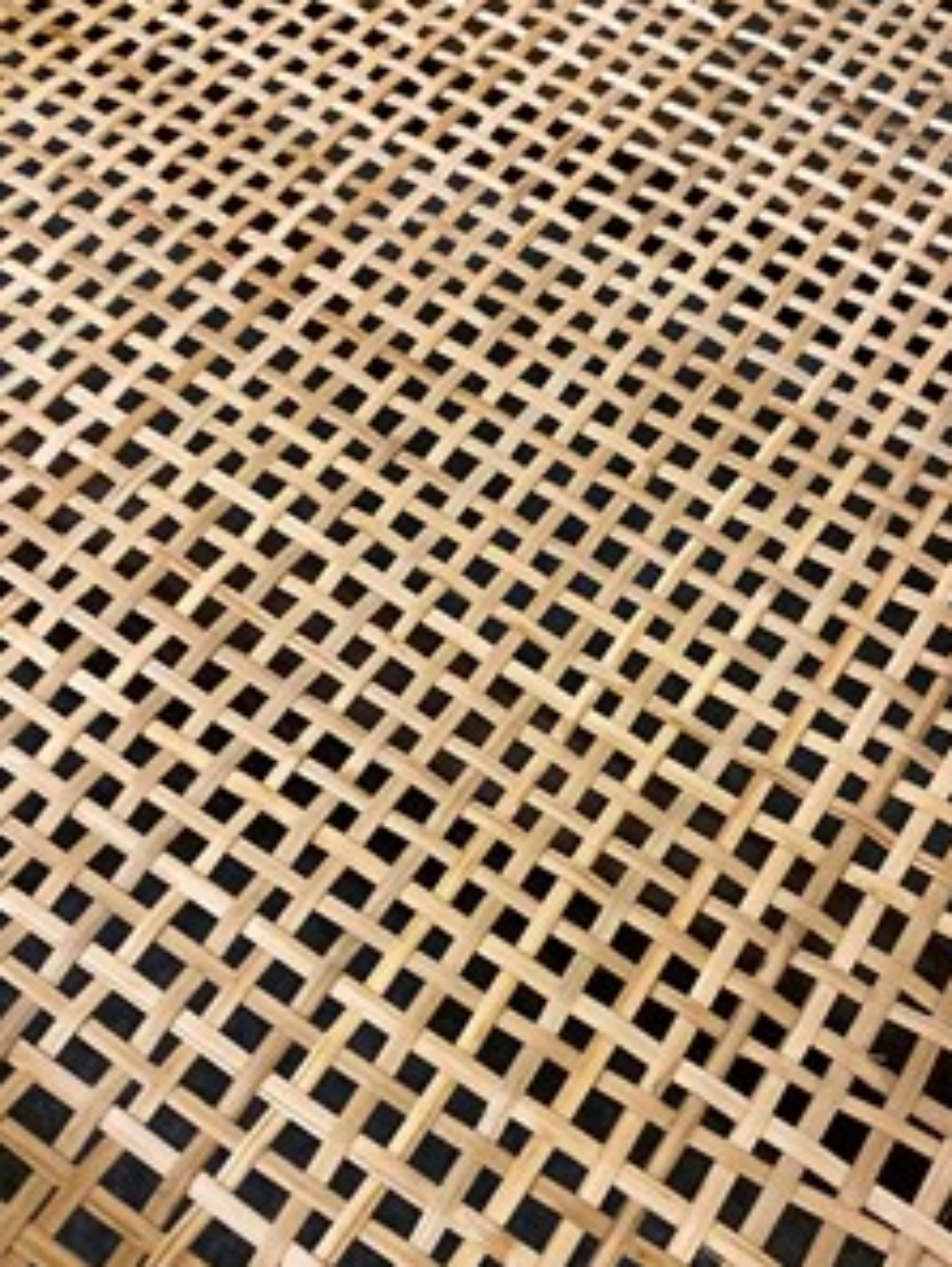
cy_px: 755
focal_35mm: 35
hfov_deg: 40.5
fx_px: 1282
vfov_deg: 52.3
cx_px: 572
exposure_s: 1/50
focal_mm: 4.25
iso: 250
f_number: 1.8
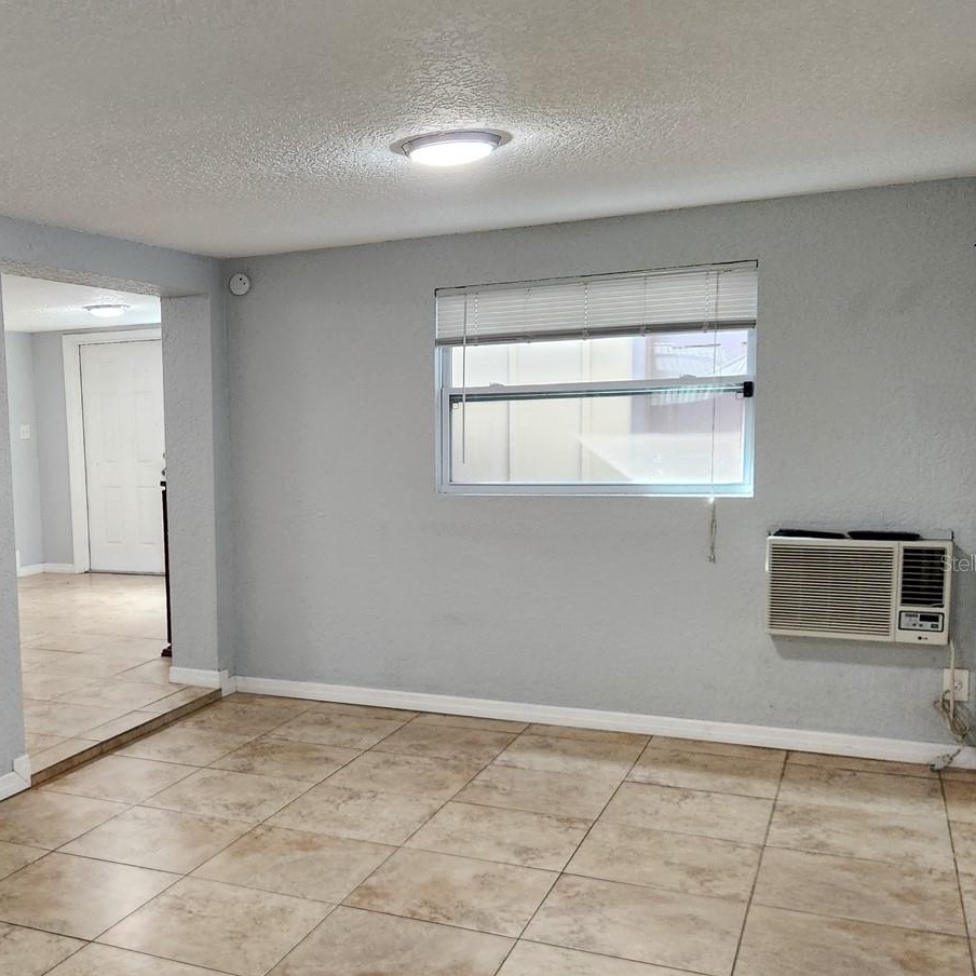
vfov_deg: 45.9
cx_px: 178
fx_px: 1148
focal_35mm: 36
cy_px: 562
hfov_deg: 43.6
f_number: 1.8
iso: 320
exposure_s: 1/120
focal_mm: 5.4
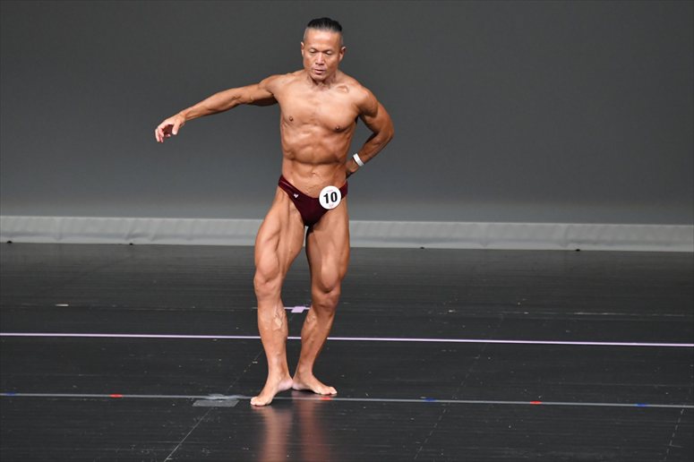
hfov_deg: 6.0
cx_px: 347
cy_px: 231
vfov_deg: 4.0
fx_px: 6648
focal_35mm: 345
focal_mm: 230
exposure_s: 1/400
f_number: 5.6
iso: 4000
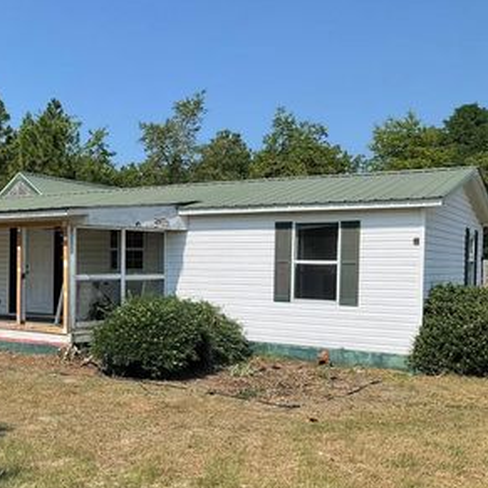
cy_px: 281
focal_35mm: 44
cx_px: 77
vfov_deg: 38.3
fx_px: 702
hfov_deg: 36.6
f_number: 1.8
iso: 25
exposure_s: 1/2058
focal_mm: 3
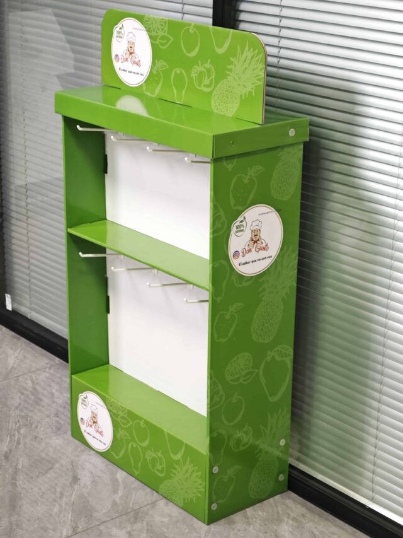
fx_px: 1164
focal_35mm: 75
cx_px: 202
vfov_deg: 26.0
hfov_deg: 19.6
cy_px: 269
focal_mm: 10.1
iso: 1250
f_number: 2
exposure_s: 1/58
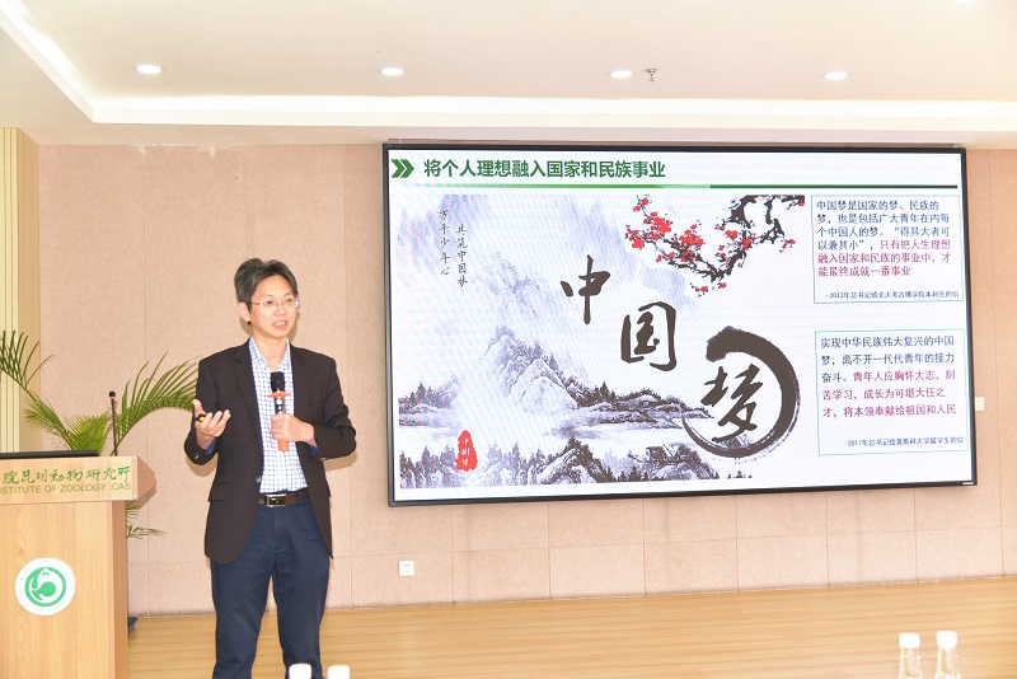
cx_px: 508
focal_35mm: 40
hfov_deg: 48.4
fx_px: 1130
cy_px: 340
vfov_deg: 33.4
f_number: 4
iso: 100
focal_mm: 40
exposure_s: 1/60
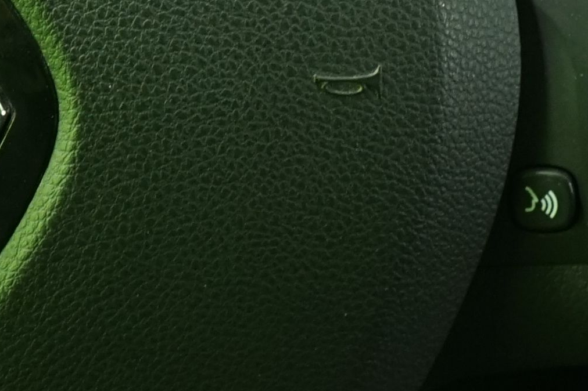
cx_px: -40
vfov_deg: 7.9
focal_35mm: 172
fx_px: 2808
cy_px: -9
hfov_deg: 11.8
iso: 800
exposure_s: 1/3
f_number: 5.6
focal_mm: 29
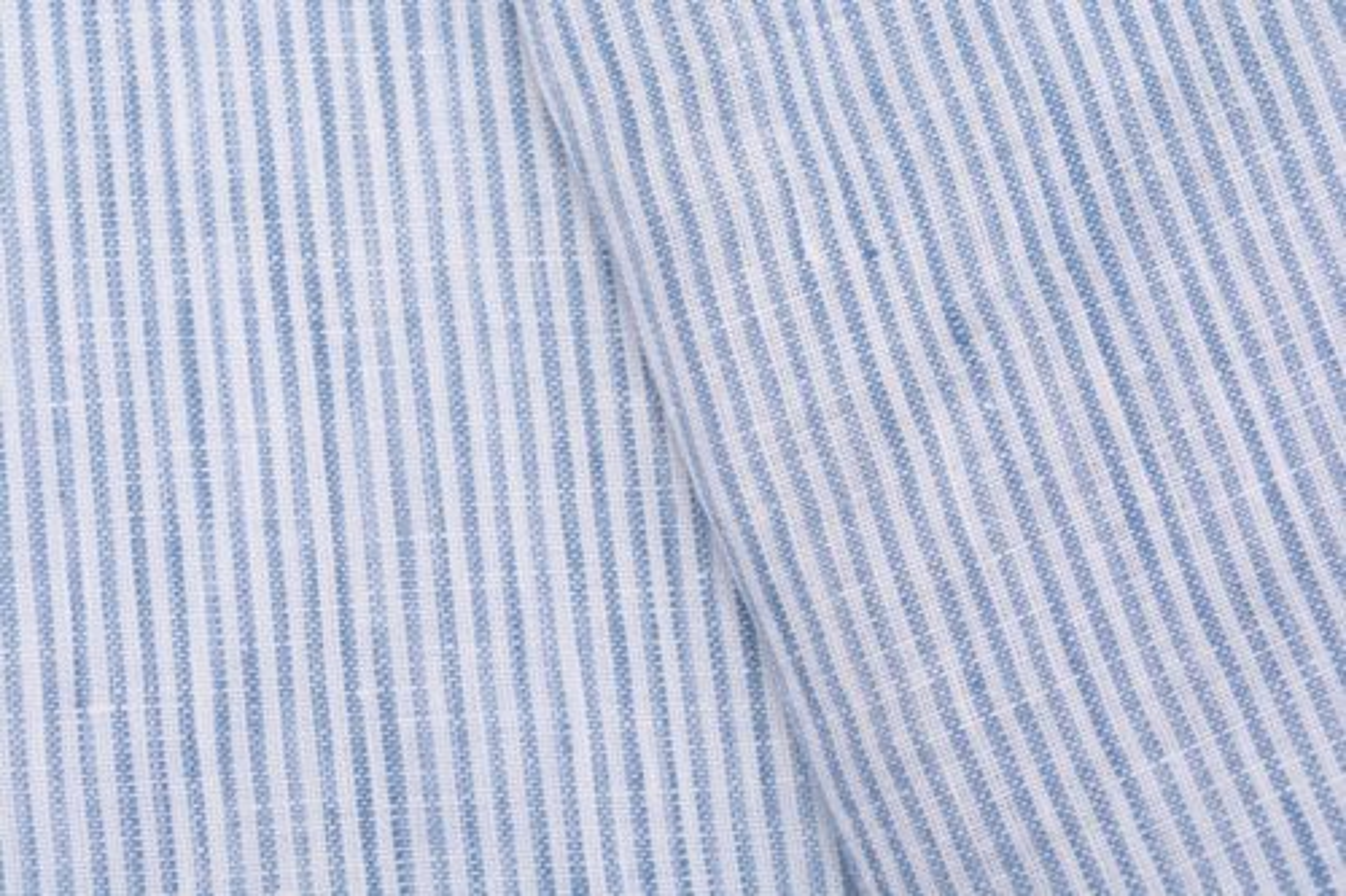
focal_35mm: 82
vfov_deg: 16.5
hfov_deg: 24.6
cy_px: 448
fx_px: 3083
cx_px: 673
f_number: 11
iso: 100
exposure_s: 1/125
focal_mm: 55
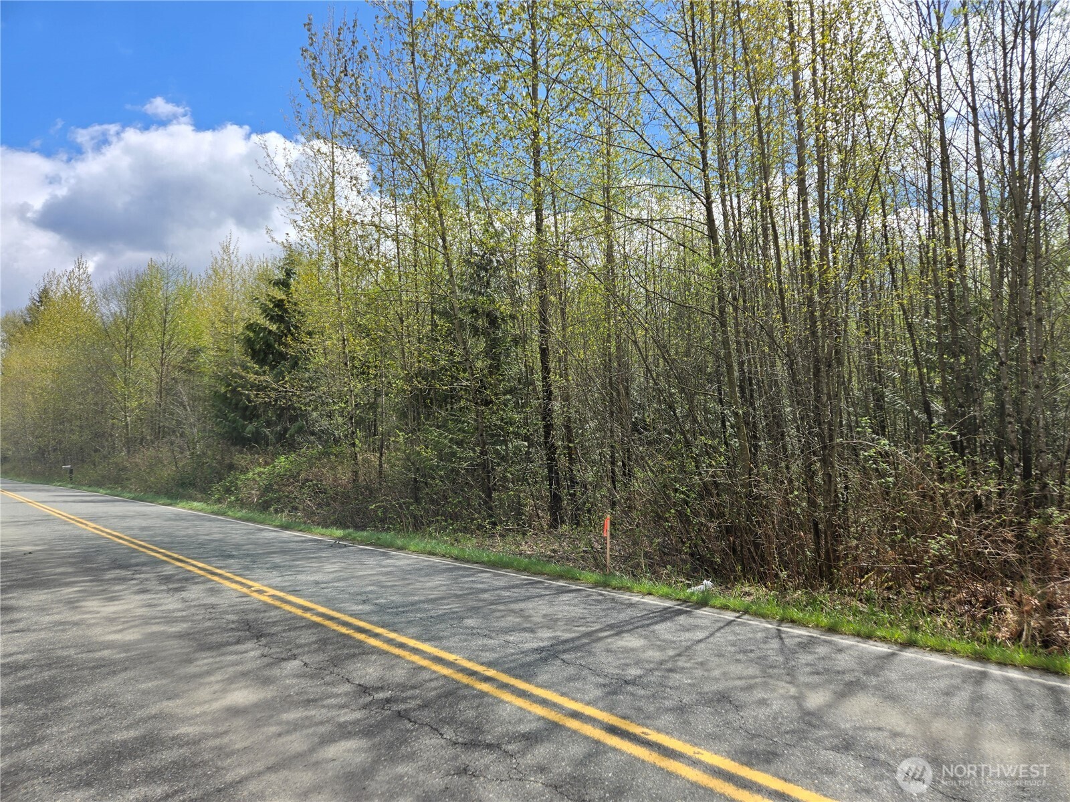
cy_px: 401
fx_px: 711
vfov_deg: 58.9
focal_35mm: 23
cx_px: 535
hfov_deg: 73.9
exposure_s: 1/1920
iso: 25
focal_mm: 5.4
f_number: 1.8
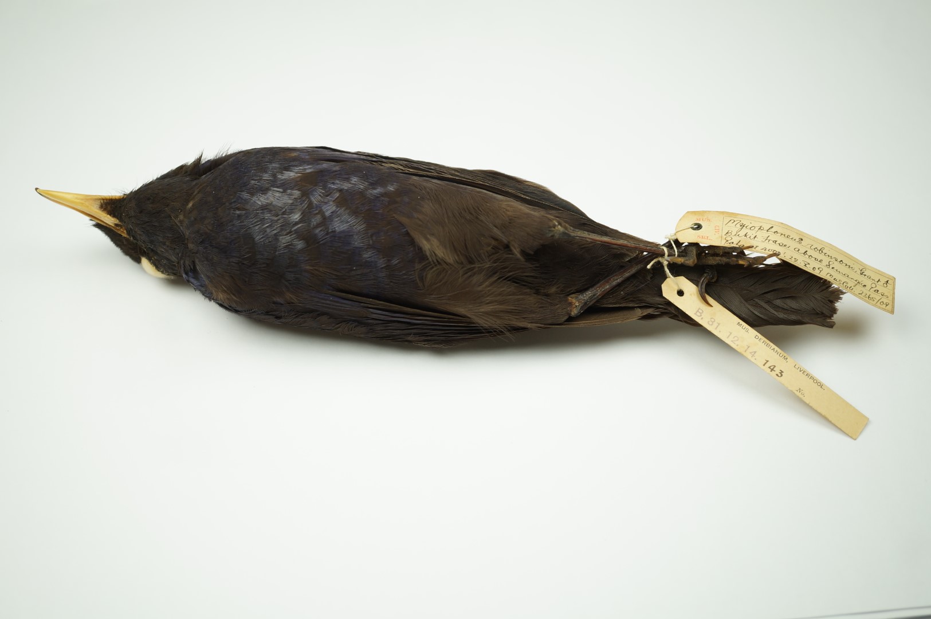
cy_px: 310
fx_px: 1163
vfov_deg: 29.8
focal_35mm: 45
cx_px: 466
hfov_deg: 43.6
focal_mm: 30
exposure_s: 1/125
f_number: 5.6
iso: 200
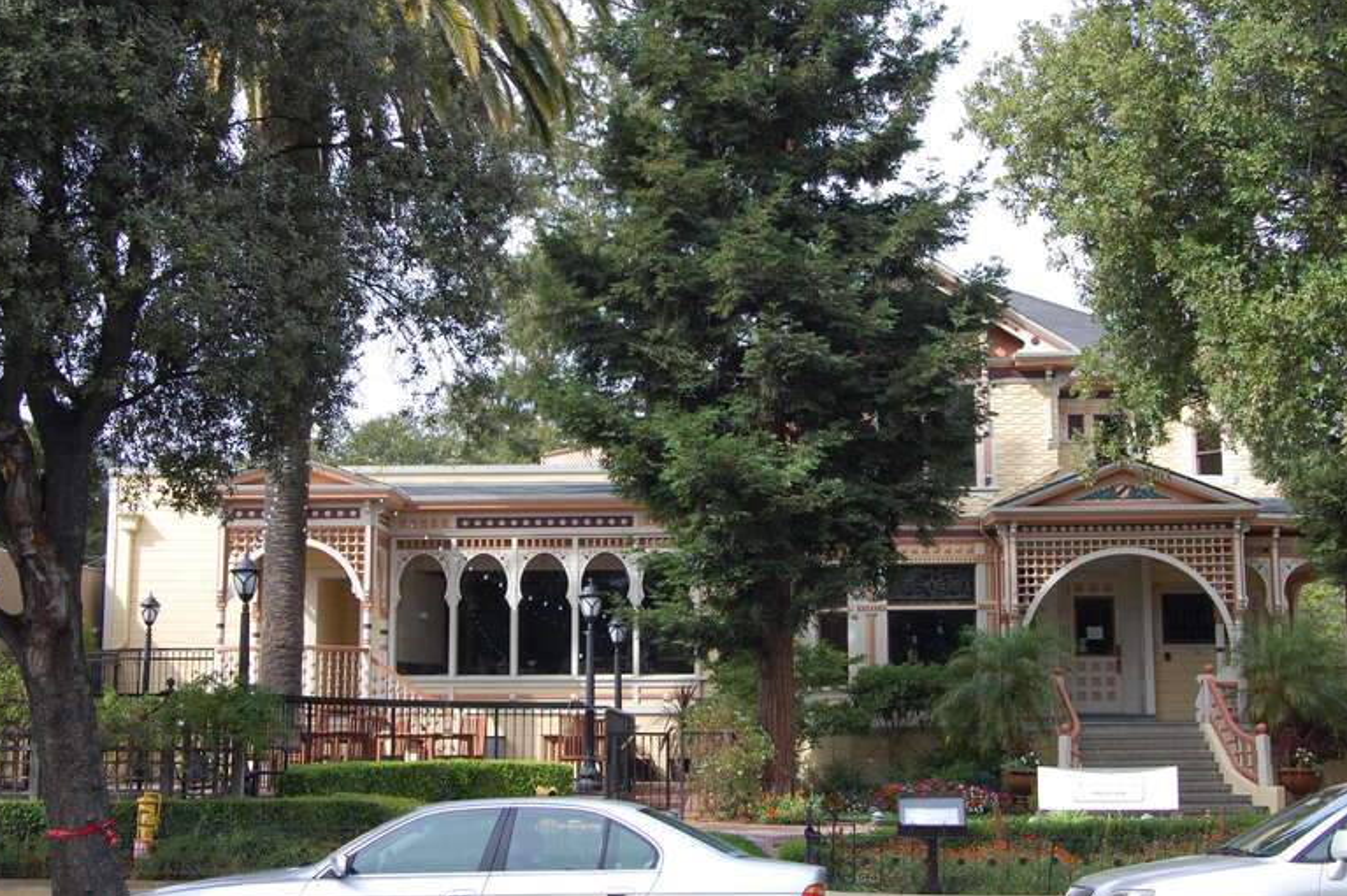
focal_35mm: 49
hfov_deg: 40.7
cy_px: 459
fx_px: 1814
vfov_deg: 27.7
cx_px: 678
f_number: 10
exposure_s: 1/80
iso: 200
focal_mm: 31
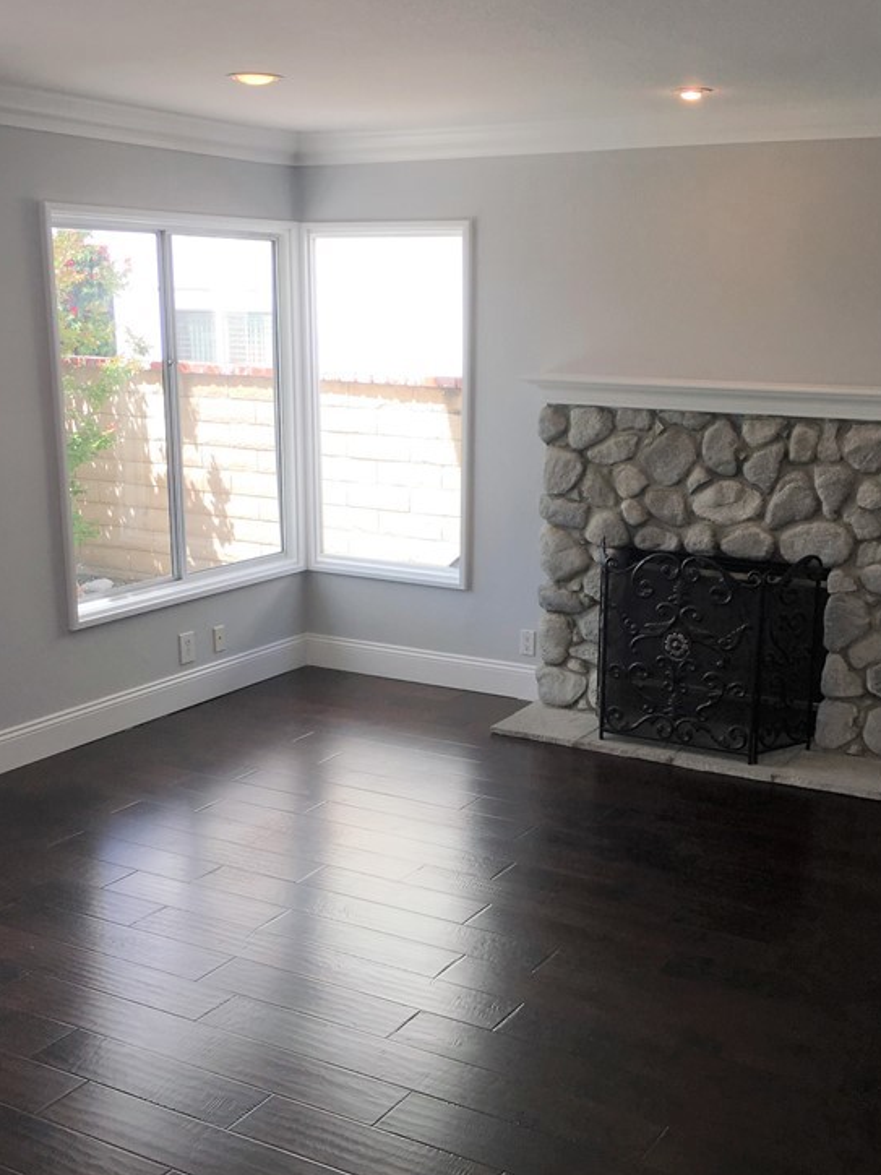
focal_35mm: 41
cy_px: 696
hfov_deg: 35.1
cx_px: 488
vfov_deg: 45.6
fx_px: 1391
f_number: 2.2
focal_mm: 4.15
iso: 25
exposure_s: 1/181
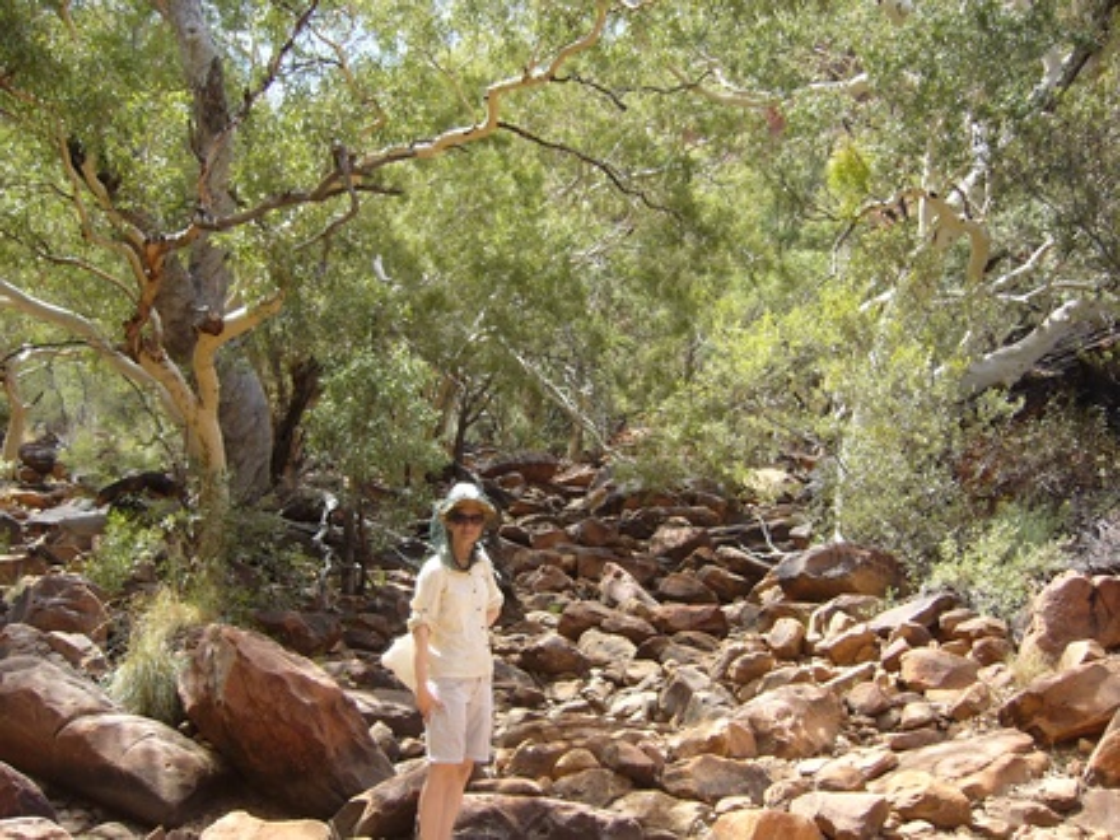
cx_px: 560
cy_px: 420
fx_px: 1132
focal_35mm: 35
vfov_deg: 40.7
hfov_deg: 52.6
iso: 80
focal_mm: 5.8
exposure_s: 1/250
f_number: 2.8
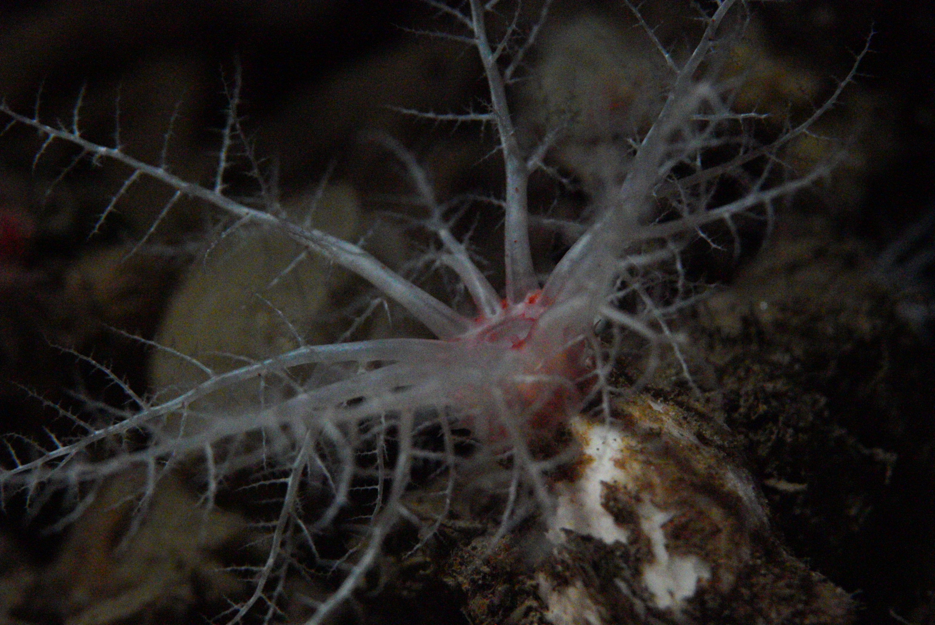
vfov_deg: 10.2
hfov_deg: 15.2
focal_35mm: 135
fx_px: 3509
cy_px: 312
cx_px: 468
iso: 20000
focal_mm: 90
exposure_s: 1/60
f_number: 3.5
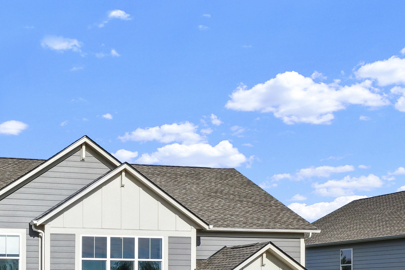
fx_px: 652
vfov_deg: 22.6
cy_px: 259
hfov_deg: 33.4
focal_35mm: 58
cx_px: 75
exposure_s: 1/640
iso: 100
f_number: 6.3
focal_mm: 10.26
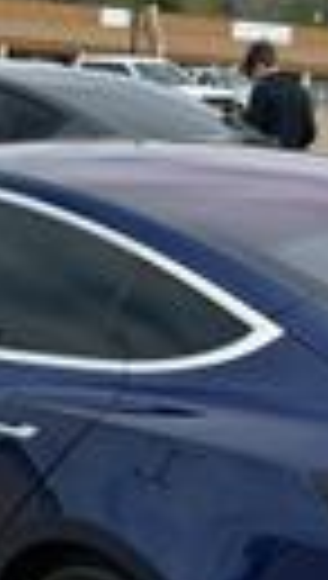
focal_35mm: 83
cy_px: 481
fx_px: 1277
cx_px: 54
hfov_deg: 14.5
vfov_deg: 25.0
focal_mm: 5.7
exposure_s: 1/3356
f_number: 1.5
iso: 50
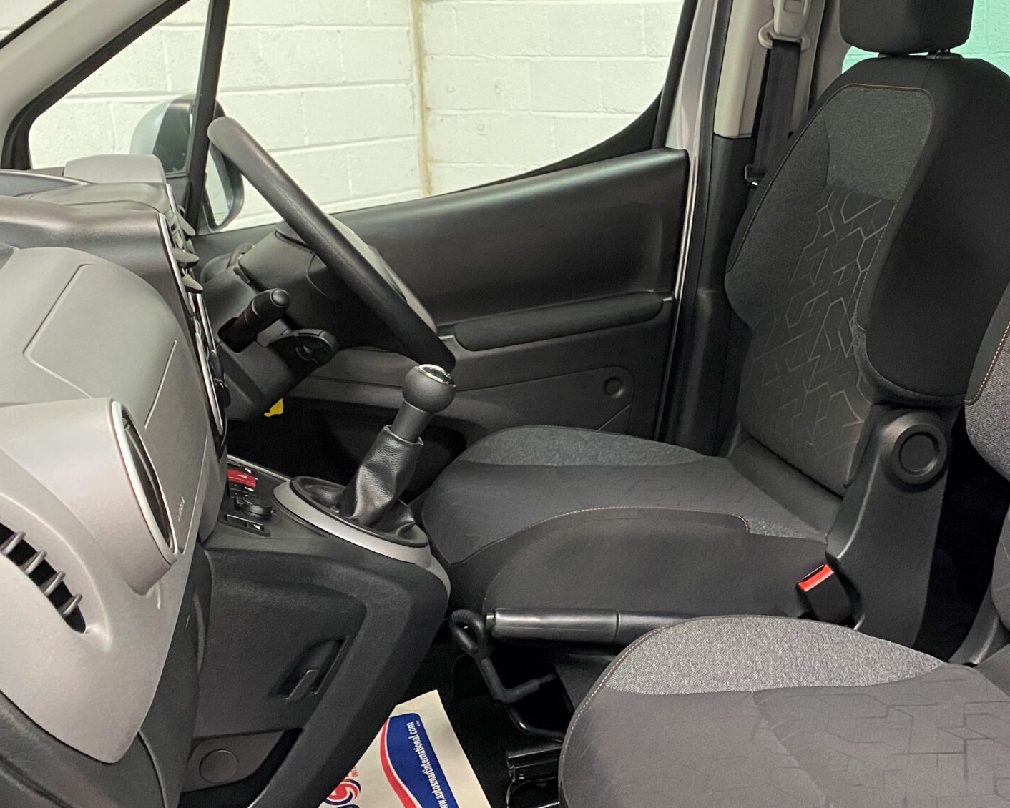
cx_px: 855
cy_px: 379
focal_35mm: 46
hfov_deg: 38.3
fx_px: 1375
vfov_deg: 32.7
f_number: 1.8
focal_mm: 4.25
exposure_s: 1/50
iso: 250
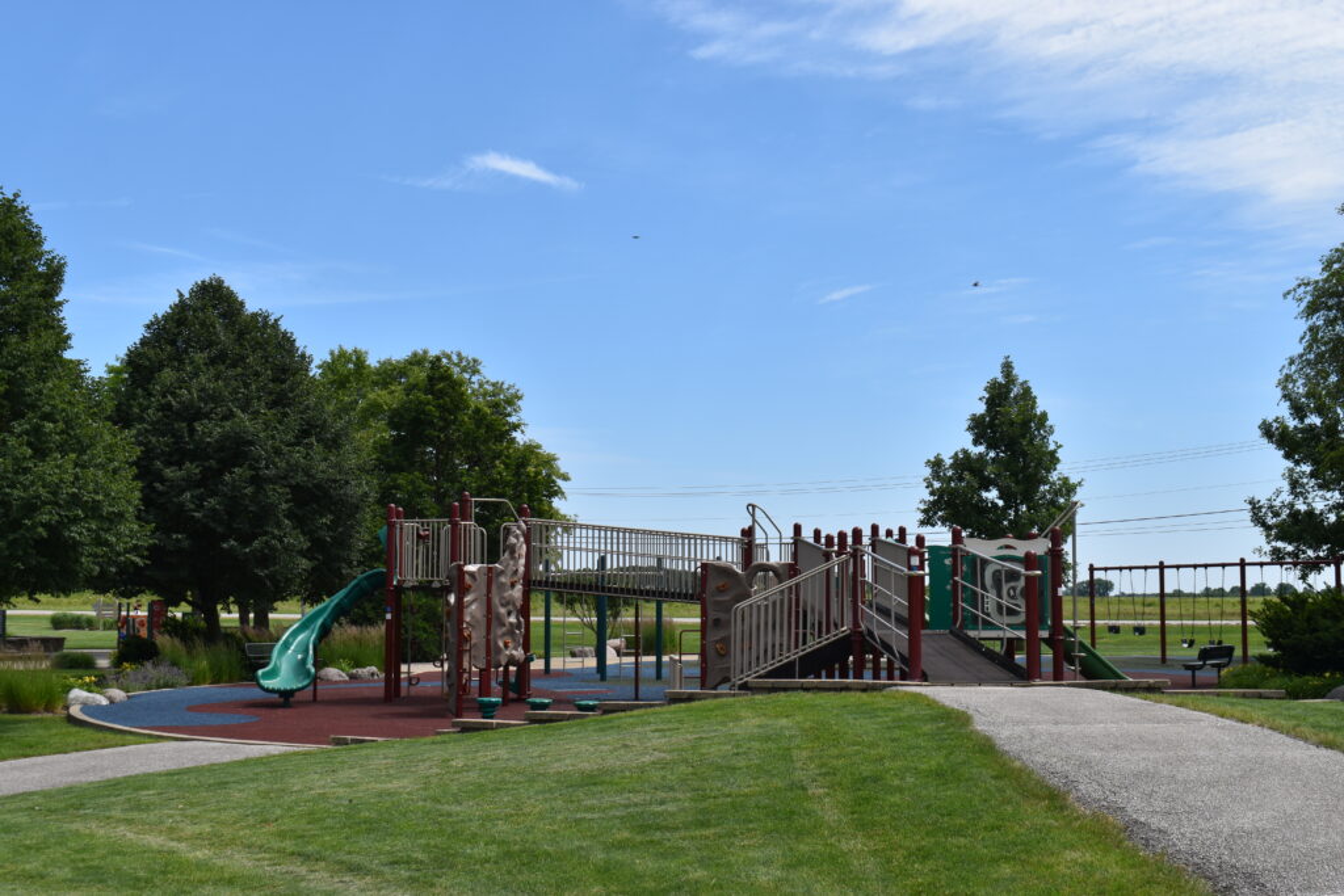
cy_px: 448
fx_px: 1736
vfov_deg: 29.0
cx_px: 672
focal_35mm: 46
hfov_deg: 42.3
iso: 100
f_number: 11
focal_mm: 31
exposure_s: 1/200
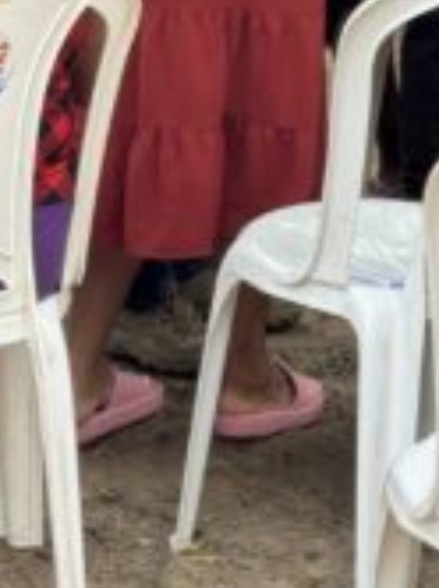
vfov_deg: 10.9
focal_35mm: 174
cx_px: 241
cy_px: -319
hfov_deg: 8.5
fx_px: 2950
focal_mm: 6.76
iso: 64
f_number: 1.78
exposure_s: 1/209
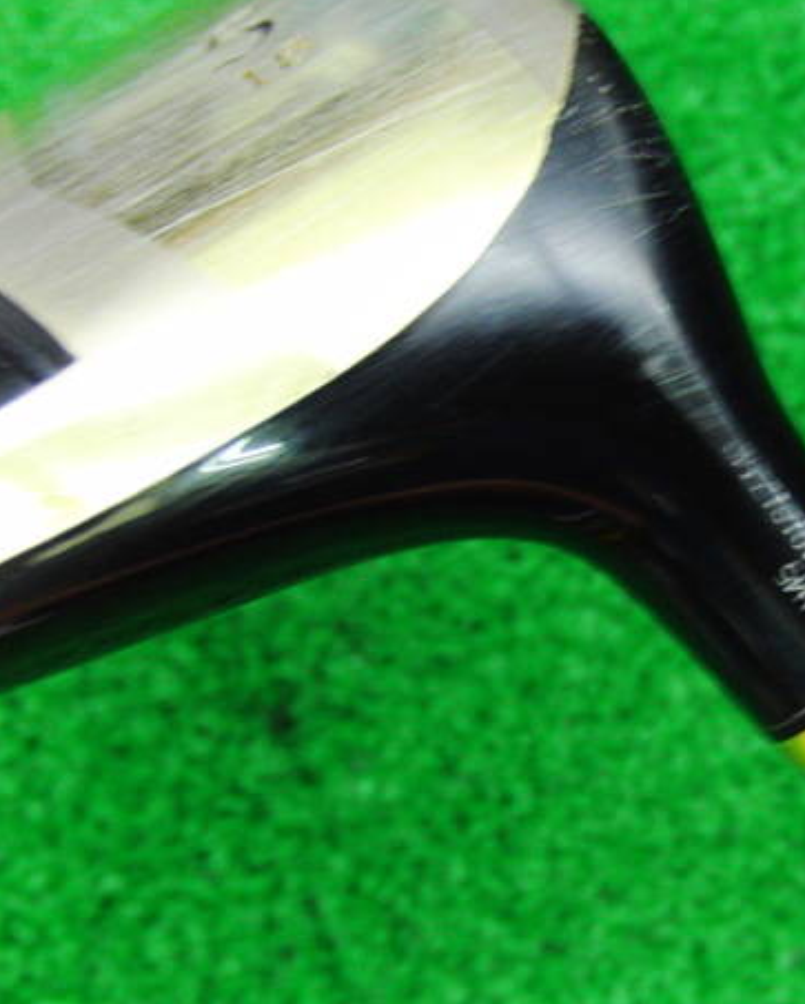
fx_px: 1517
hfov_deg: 28.7
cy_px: 527
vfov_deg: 36.6
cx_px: 705
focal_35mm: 51
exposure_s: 1/20
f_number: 3.6
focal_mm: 6.42
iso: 400
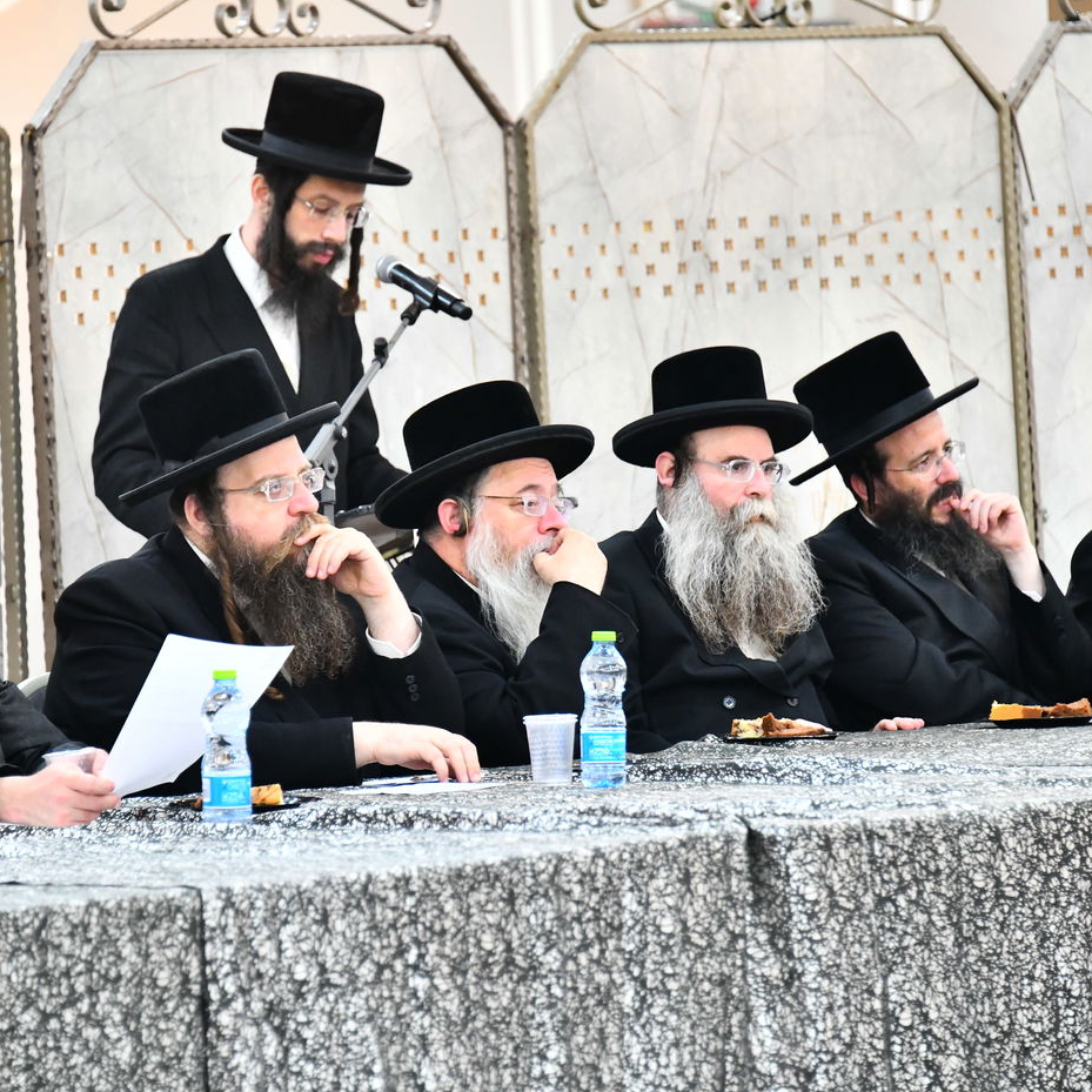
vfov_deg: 6.5
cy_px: 546
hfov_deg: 6.5
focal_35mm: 269
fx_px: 9601
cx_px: 476
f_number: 5.6
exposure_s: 1/100
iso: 4000
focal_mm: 210
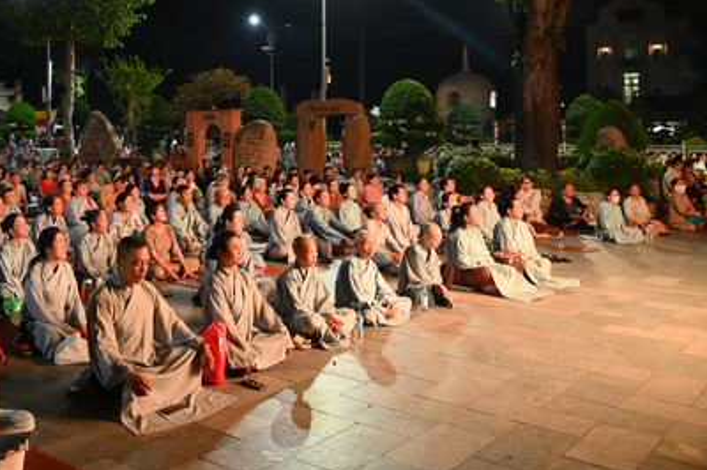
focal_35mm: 39
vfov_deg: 33.2
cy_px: 97
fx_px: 765
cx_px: 164
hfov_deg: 47.5
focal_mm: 24
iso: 10000
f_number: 4.5
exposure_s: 1/125
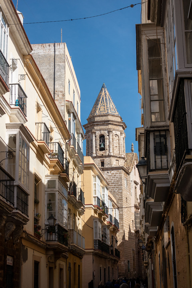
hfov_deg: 19.5
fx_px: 560
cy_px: 144
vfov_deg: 28.8
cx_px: 96
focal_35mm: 70
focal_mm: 25.7
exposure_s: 1/1600
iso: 125
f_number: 4.5
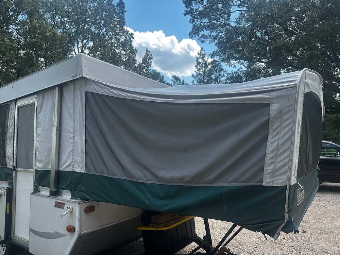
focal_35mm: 24
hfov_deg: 71.6
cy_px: 128
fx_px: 236
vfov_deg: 56.8
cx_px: 170
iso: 80
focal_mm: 6.86
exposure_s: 1/1562
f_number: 1.78
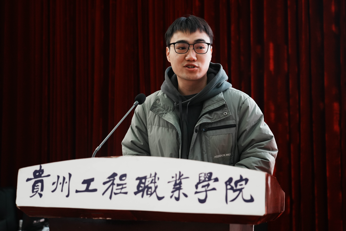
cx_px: 173
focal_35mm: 55
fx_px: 529
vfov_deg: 24.6
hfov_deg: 36.2
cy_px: 116
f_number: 4
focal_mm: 55
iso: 1600
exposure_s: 1/100
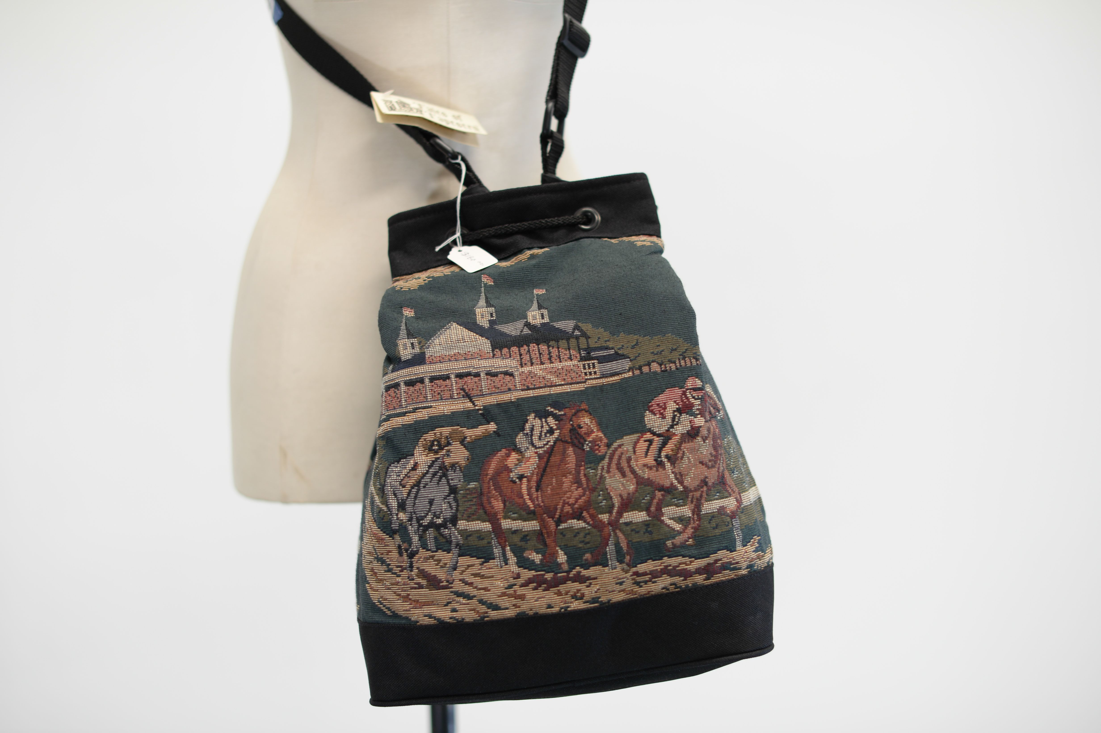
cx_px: 550
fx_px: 1528
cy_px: 366
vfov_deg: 27.0
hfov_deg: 39.6
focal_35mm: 50
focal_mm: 50
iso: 200
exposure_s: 1/125
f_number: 2.2
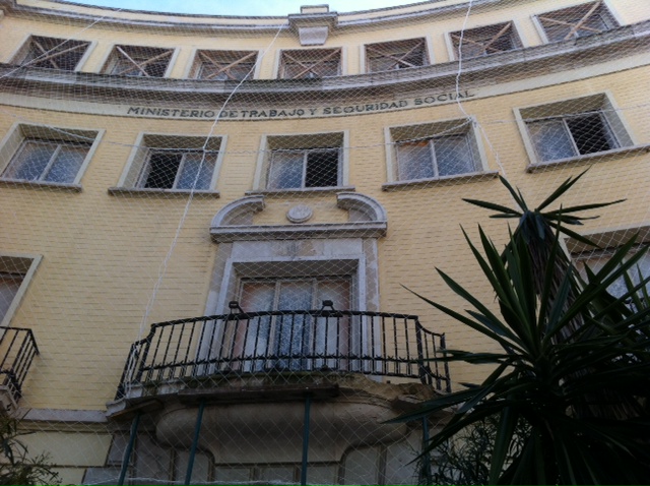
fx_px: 656
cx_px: 325
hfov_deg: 52.7
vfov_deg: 40.6
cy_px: 243
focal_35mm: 35
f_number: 2.8
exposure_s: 1/539
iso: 80
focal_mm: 3.85
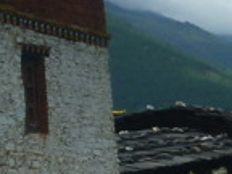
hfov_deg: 7.9
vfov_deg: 6.0
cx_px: 306
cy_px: 47
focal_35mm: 249
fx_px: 1669
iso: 80
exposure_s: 1/400
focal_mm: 6.3
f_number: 5.6
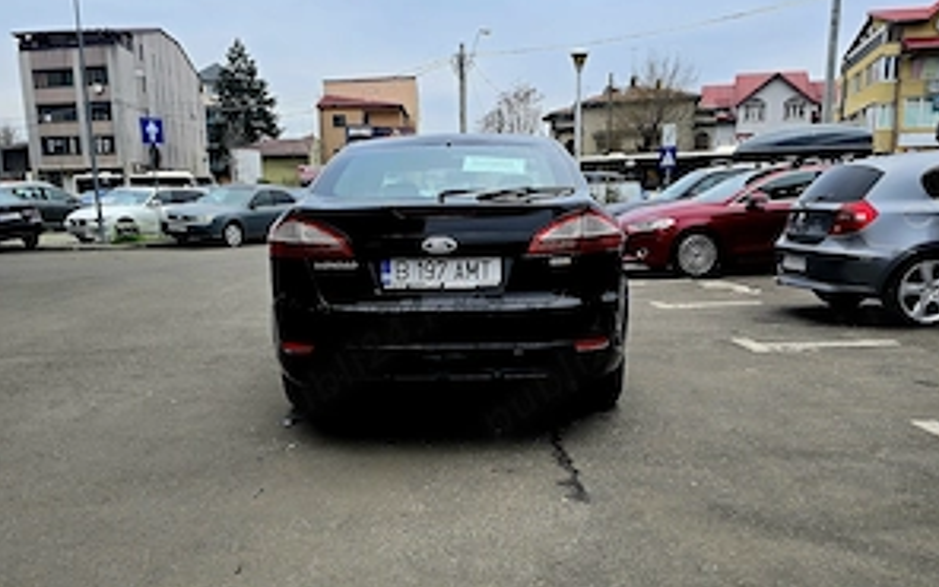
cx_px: 473
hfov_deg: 58.1
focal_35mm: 33
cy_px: 412
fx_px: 844
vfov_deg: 37.7
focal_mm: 6.3
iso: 25
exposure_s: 1/182
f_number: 1.7
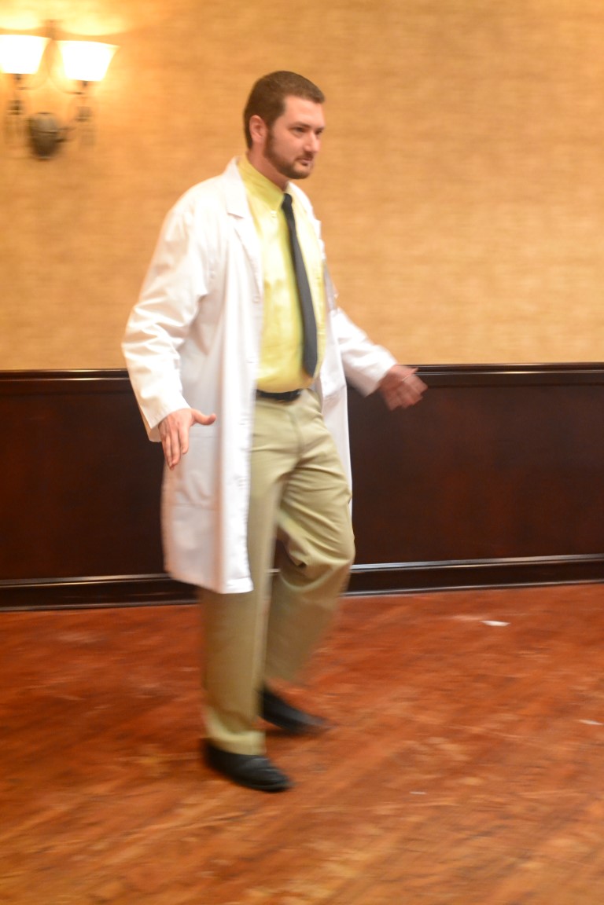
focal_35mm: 60
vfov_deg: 33.4
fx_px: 1510
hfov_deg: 22.6
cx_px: 302
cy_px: 452
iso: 3200
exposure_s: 1/15
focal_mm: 40
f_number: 5.3
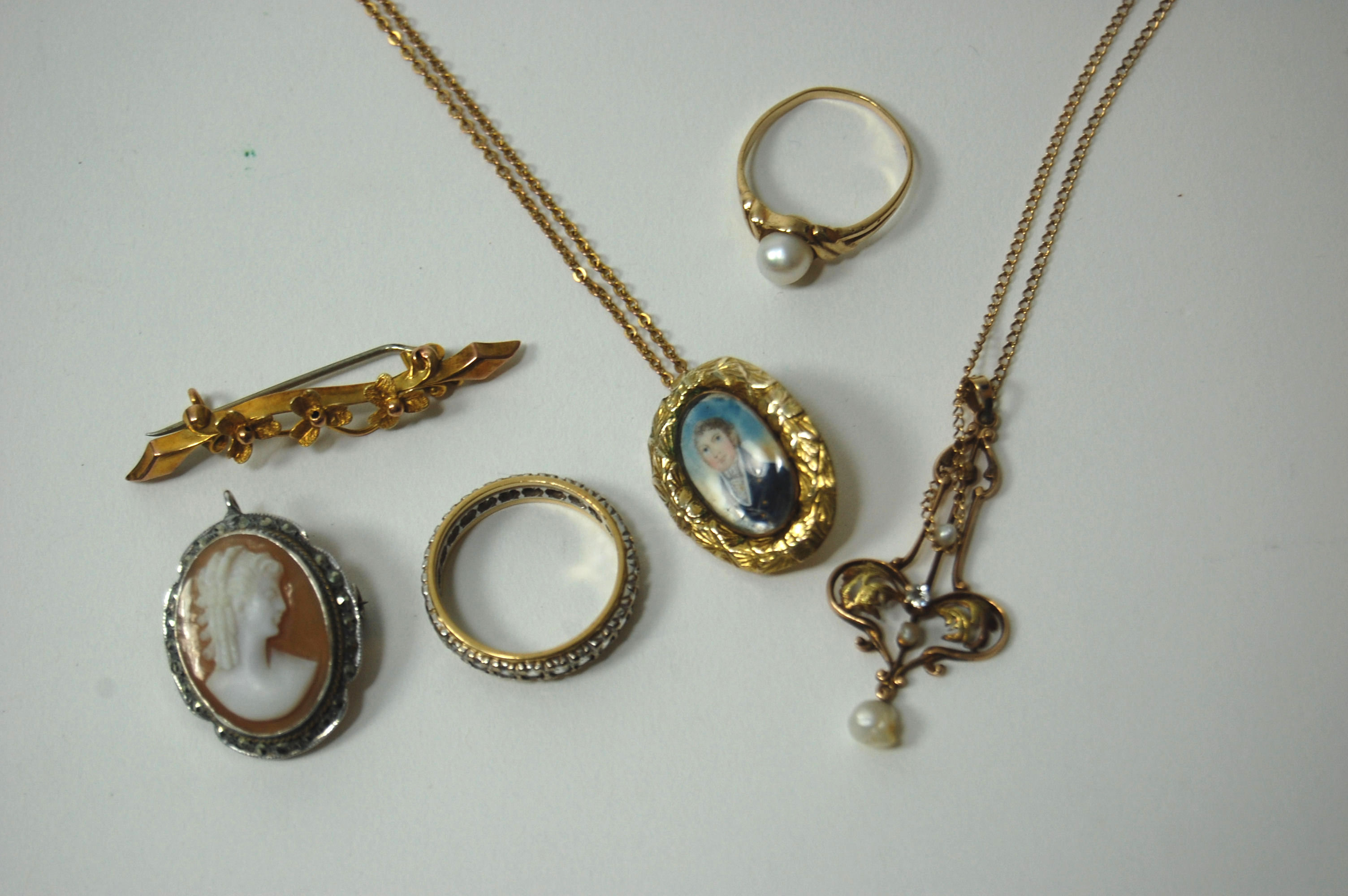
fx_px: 3086
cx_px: 674
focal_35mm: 82
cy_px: 448
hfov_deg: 24.6
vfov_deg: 16.5
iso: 220
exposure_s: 1/125
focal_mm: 55
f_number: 5.6
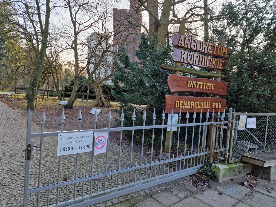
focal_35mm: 23
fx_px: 183
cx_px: 138
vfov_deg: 58.9
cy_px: 104
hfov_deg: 73.9
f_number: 1.8
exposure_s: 1/180
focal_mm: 6.4
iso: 50
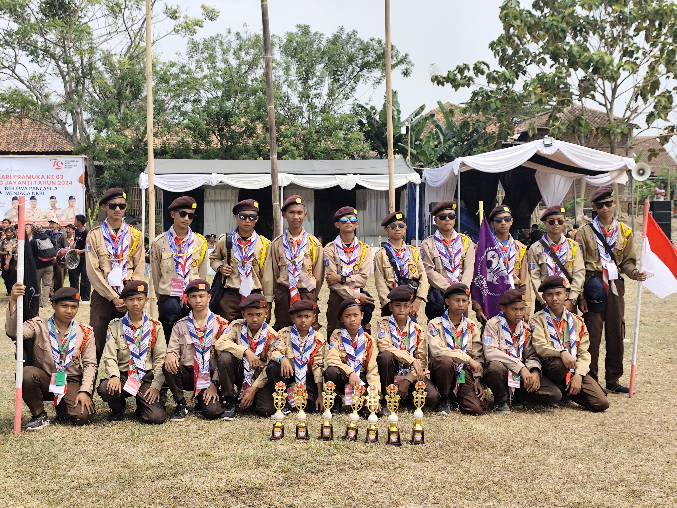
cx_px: 338
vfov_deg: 31.5
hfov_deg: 41.2
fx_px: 900
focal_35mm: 46
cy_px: 254
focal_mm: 6.14
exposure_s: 1/787
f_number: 1.65
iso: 50
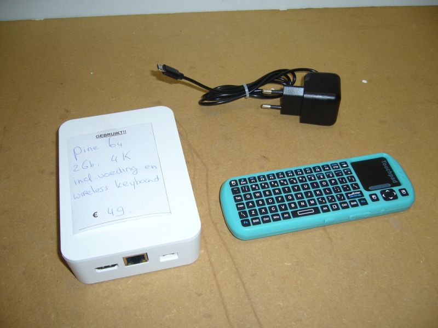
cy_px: 164
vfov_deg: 40.7
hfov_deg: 52.6
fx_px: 443
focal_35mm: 35
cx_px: 219
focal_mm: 5.8
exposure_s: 1/30
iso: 80
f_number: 2.8
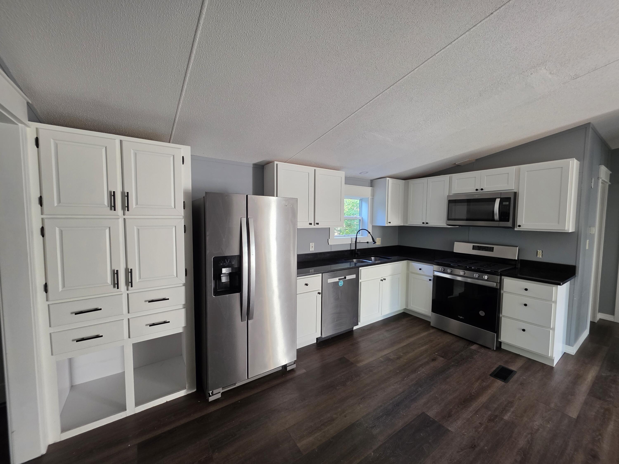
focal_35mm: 13
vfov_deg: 89.9
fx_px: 232
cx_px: 310
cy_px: 232
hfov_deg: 106.2
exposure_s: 1/60
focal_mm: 2.2
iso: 200
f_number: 1.9
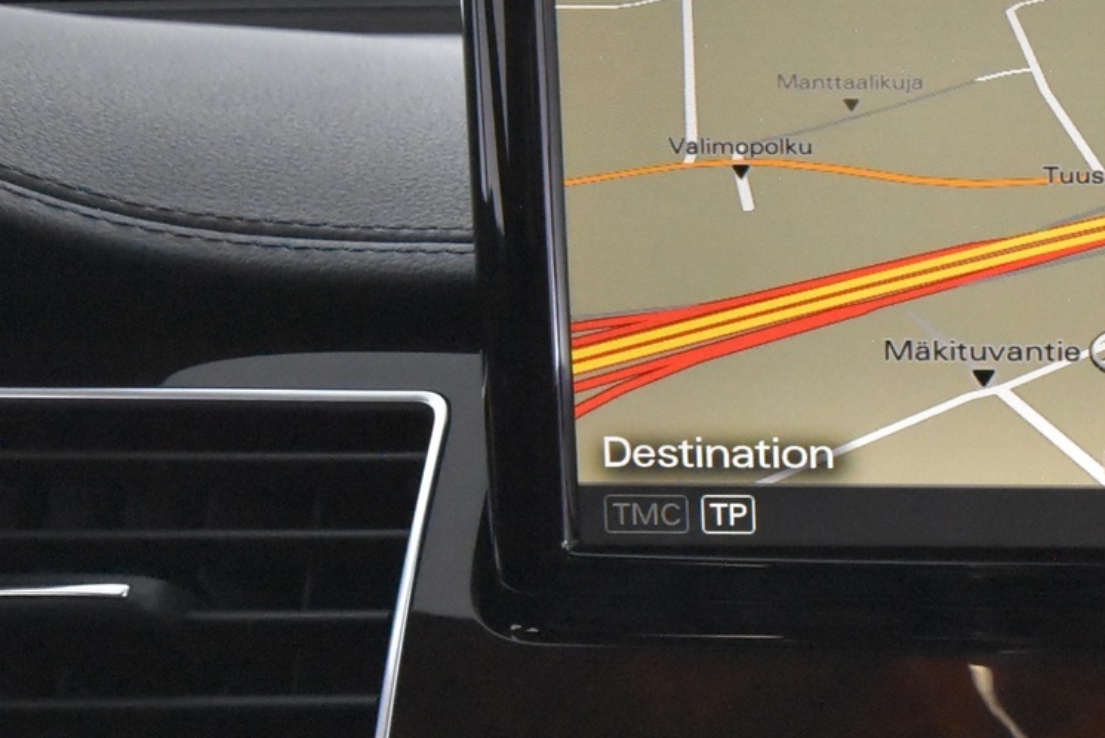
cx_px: 1157
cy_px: 542
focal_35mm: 65
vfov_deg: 20.8
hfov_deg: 28.6
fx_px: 1996
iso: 8000
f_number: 5.6
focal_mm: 20
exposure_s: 1/60
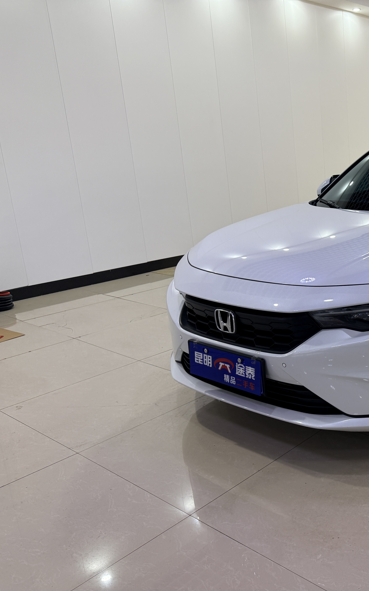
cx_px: 387
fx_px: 547
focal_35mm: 34
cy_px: 296
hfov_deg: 33.4
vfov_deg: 56.7
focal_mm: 6.76
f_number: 1.78
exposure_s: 1/100
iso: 125
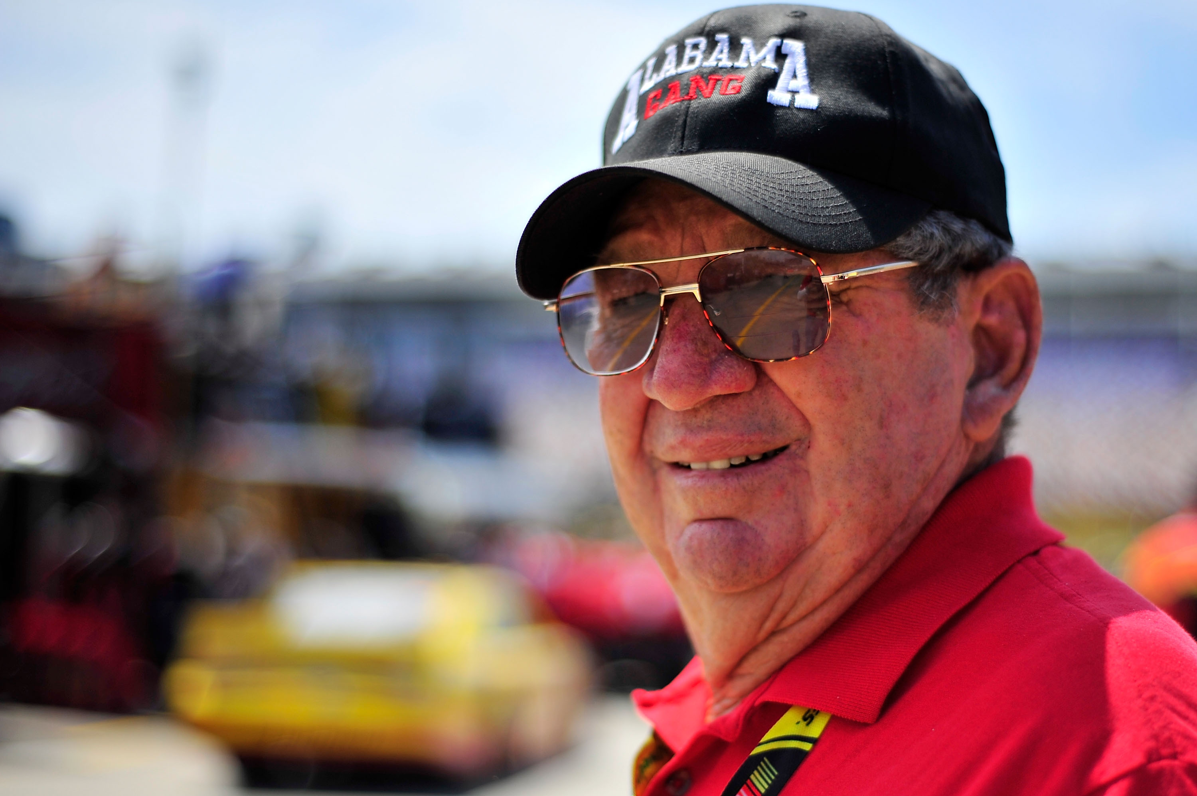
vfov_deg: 27.0
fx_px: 1661
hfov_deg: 39.6
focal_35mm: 50
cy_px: 398
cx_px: 598
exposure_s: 1/8000
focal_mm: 50
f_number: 1.8
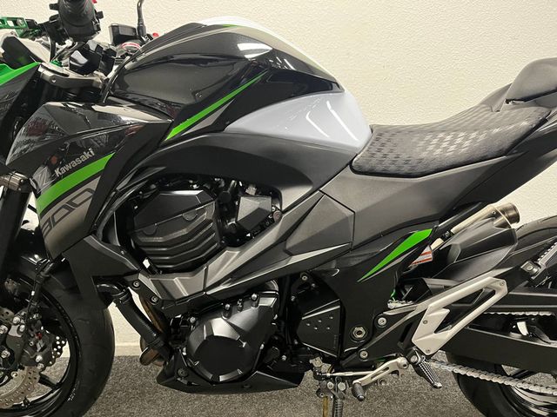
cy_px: 208
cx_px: 278
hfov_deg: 67.3
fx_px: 418
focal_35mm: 26
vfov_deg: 53.1
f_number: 1.6
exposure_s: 1/50
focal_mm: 5.1
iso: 400
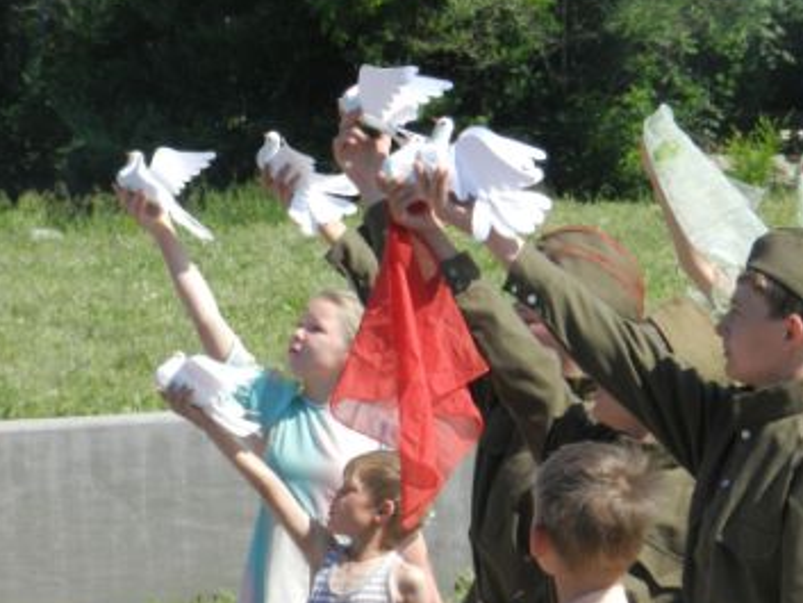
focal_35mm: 203
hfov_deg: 9.7
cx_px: 455
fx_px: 4711
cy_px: 243
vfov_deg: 7.3
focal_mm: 28.4
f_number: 5.3
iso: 160
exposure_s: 1/500
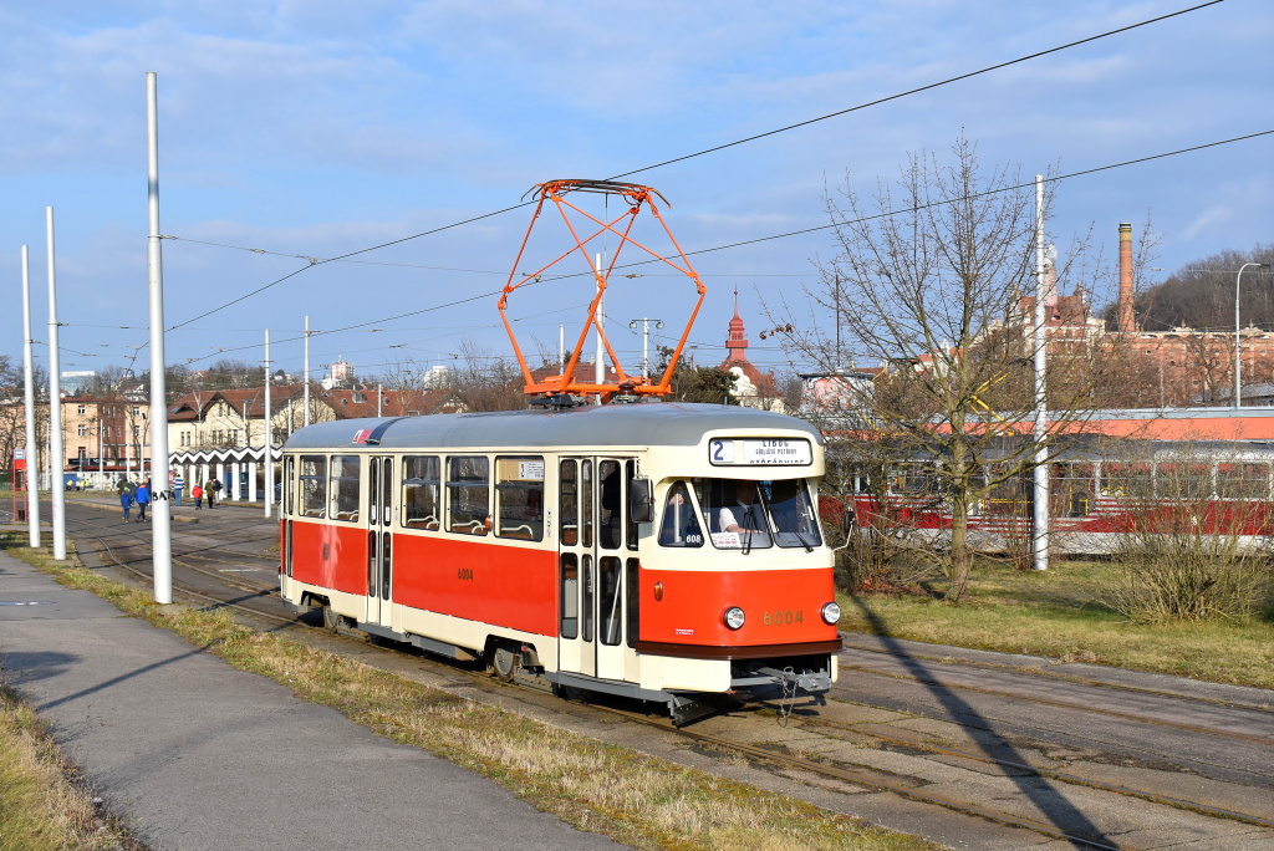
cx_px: 637
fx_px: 1593
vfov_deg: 29.9
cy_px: 426
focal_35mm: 45
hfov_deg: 43.6
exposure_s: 1/1000
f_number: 7.1
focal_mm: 30
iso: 320
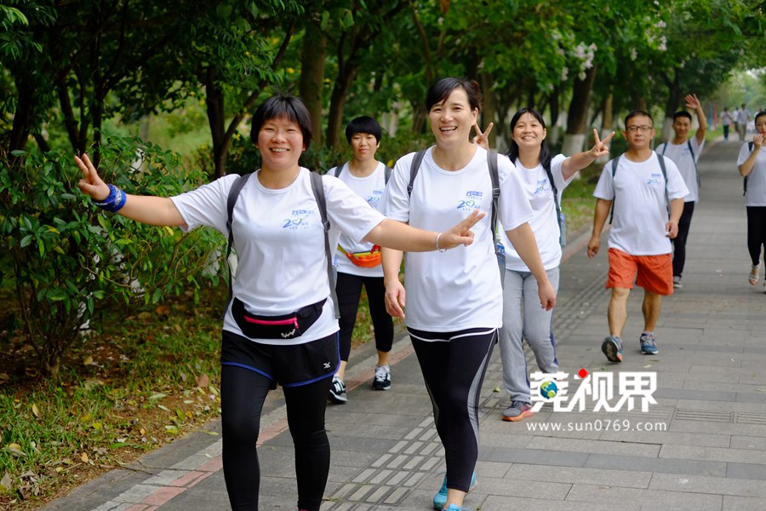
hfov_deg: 37.5
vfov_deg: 25.5
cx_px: 383
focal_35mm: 53
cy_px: 256
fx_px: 1128
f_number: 1.8
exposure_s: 1/500
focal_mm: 35
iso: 400
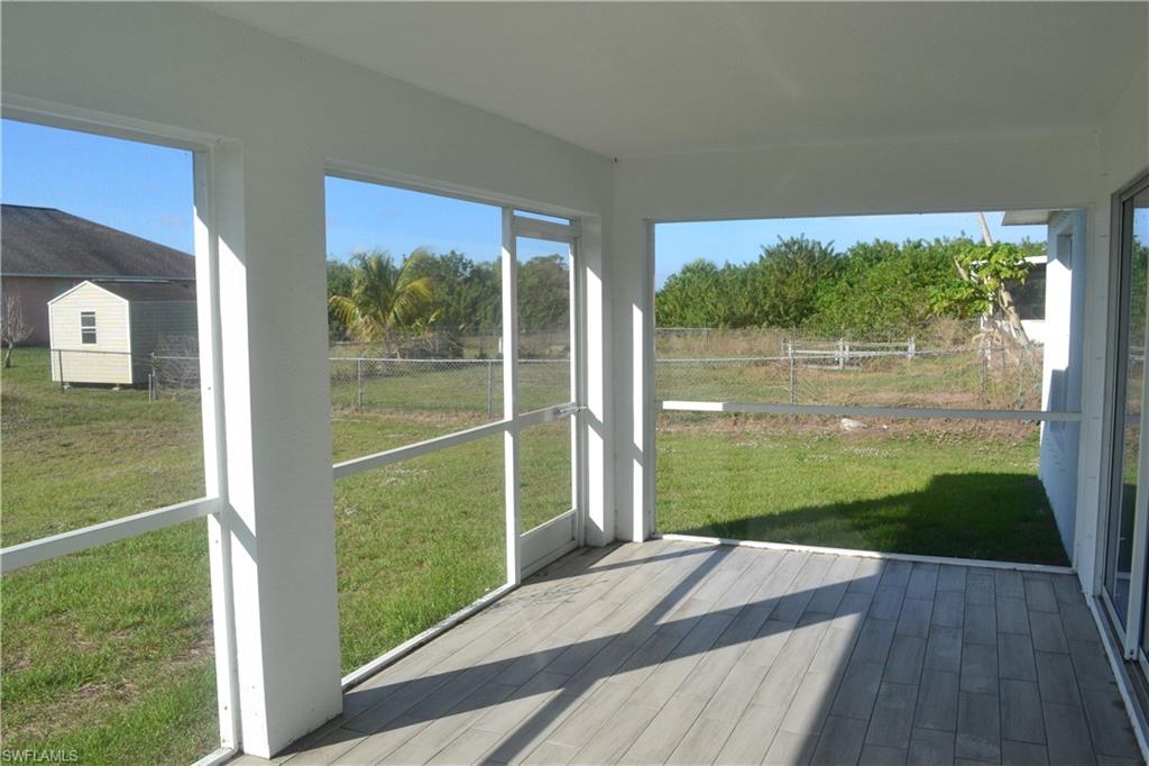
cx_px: 574
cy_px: 383
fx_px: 861
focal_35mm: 27
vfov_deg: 47.9
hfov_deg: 67.4
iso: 400
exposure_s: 1/250
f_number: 10
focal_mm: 18
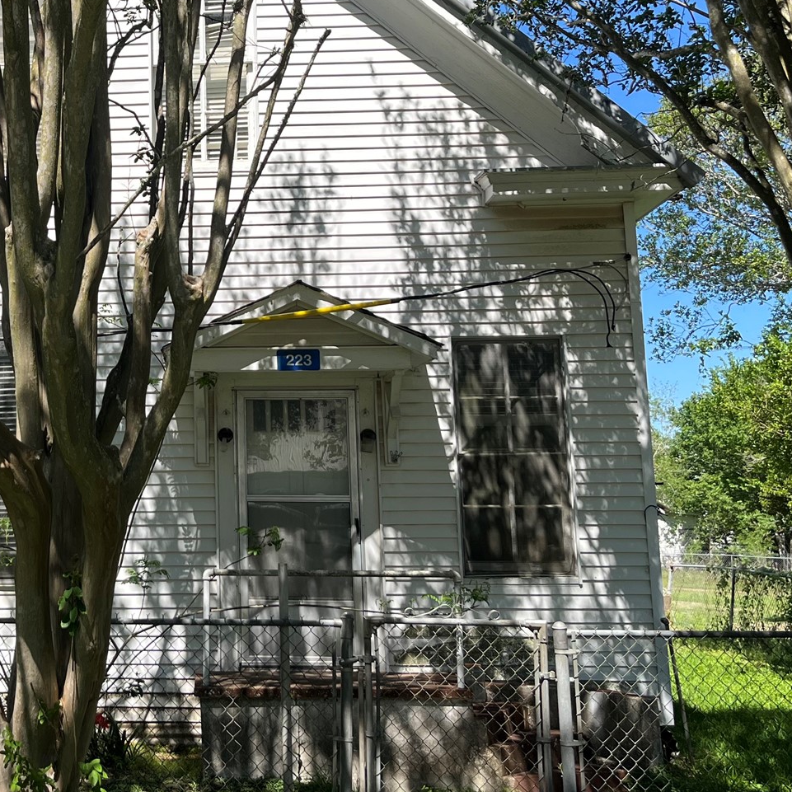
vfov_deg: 34.5
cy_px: 291
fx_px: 1268
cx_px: 122
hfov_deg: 33.3
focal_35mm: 49
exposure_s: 1/2222
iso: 50
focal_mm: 5.1
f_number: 1.6
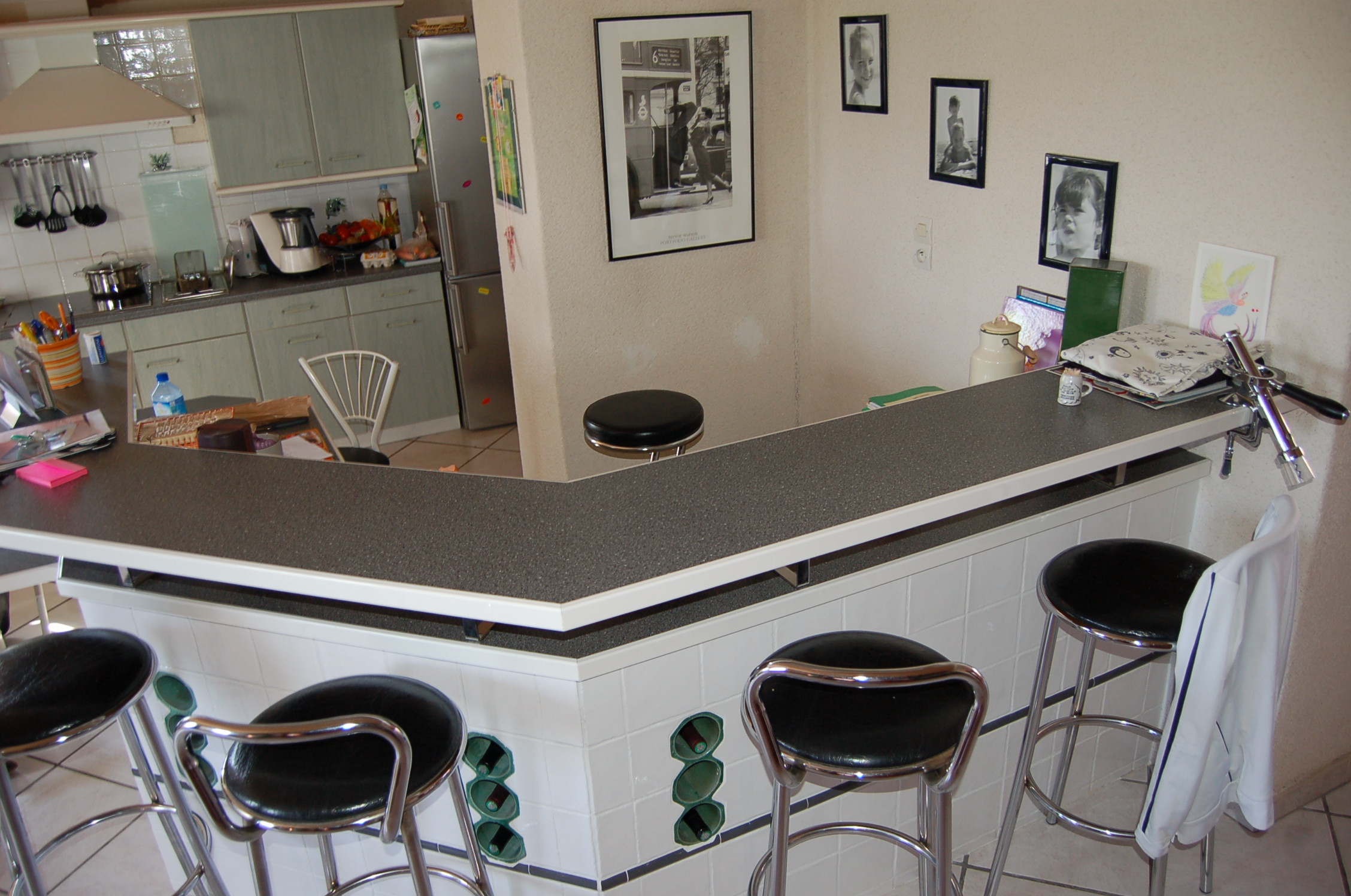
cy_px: 448
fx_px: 1012
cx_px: 676
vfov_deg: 47.8
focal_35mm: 27
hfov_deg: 67.5
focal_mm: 18
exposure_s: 1/60
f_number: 3.5
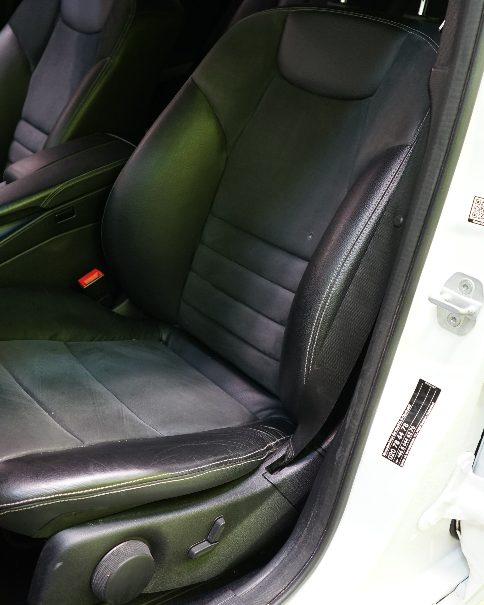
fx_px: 716
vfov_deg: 45.8
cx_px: 170
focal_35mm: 40
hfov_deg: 37.0
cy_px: 299
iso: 1000
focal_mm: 28
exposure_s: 1/30
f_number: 3.5
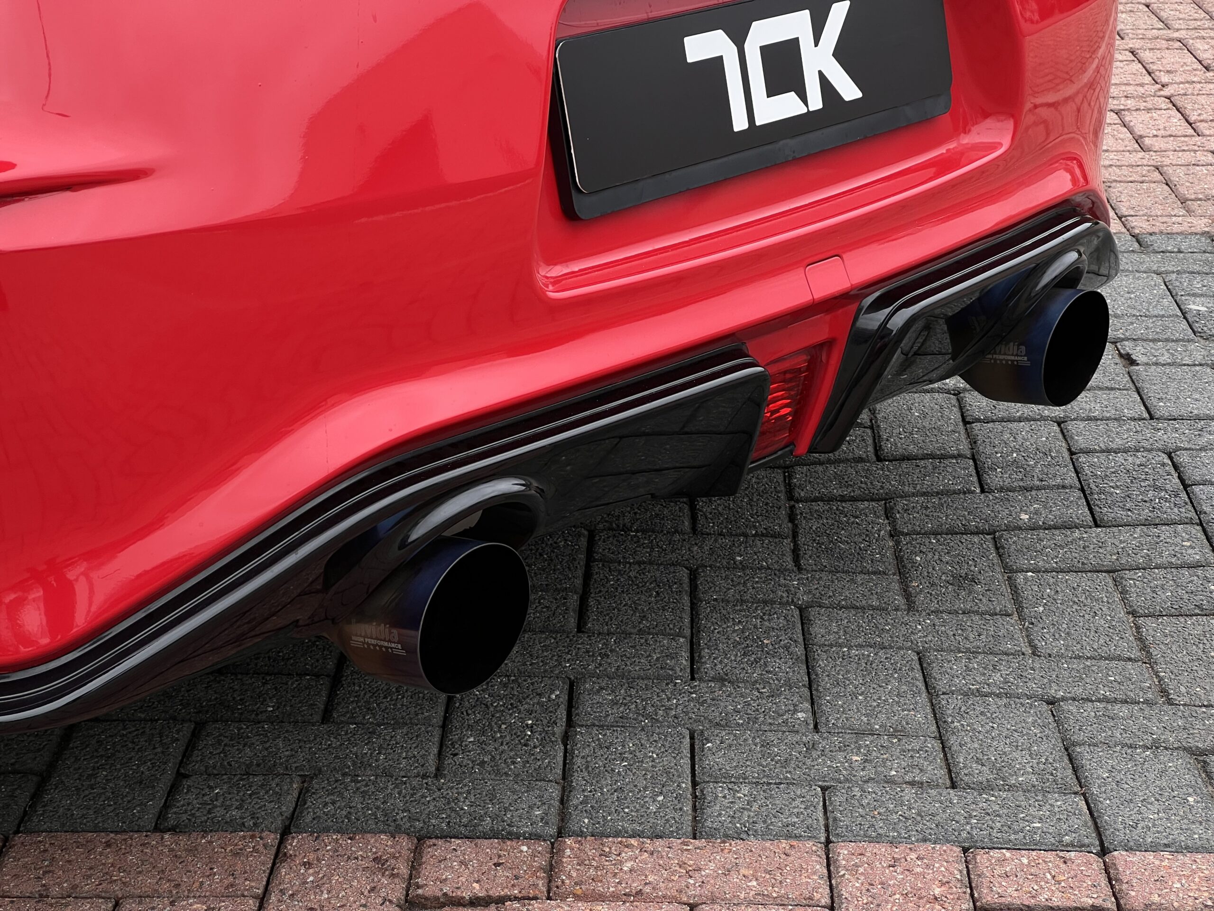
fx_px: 2700
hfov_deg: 25.3
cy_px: 456
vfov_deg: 19.1
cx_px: 607
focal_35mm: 77
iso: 40
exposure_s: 1/99
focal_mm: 9
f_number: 2.8
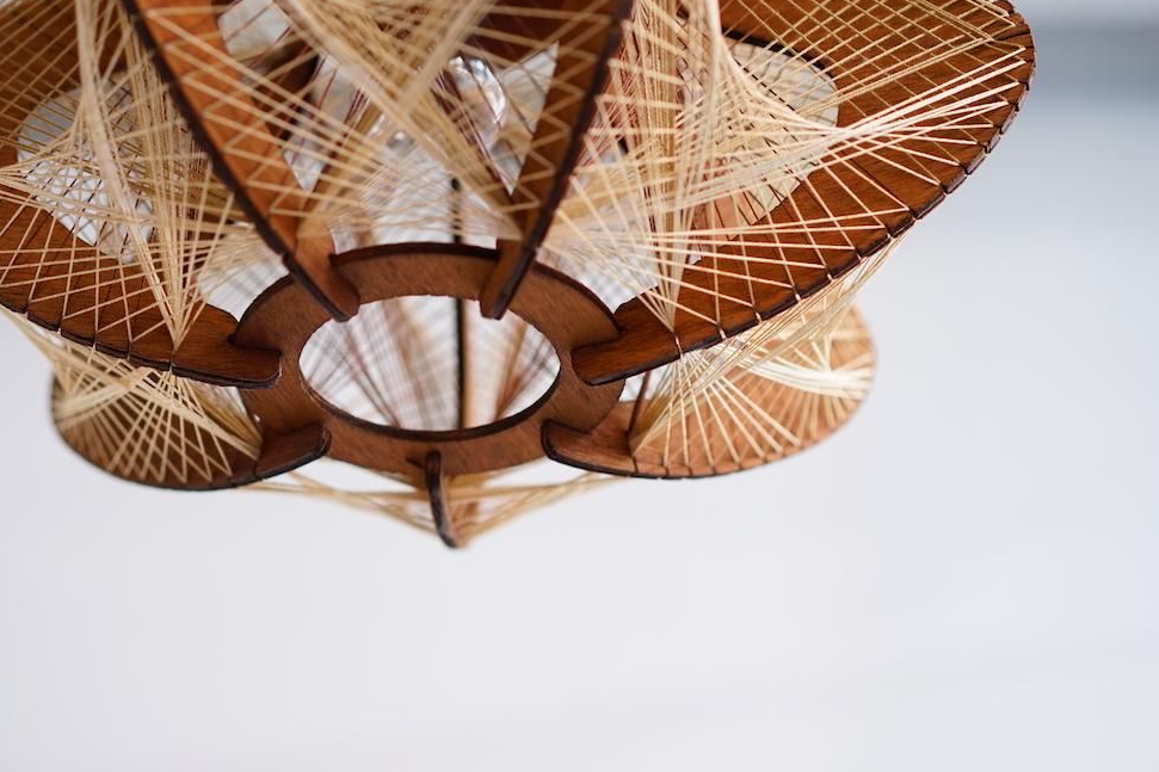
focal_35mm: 68
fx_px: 2189
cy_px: 351
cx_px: 446
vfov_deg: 20.0
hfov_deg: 29.6
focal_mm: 55
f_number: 2.5
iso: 250
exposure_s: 1/100
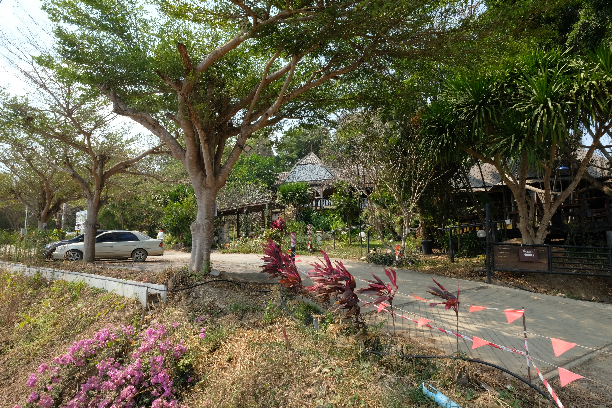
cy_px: 204
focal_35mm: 21
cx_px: 306
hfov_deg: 81.2
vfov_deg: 59.5
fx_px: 357
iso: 200
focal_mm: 14
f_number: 20
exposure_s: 1/30
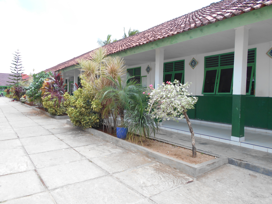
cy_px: 102
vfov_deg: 53.1
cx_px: 136
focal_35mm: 26
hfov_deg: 67.3
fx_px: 204
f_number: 3.2
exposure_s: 1/50
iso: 80
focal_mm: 4.6
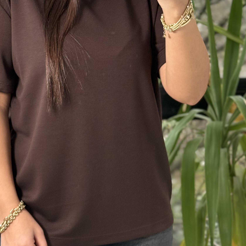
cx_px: 86
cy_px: 74
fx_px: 820
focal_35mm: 102
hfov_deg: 17.0
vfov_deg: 17.0
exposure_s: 1/106
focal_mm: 6.76
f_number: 1.78
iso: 125
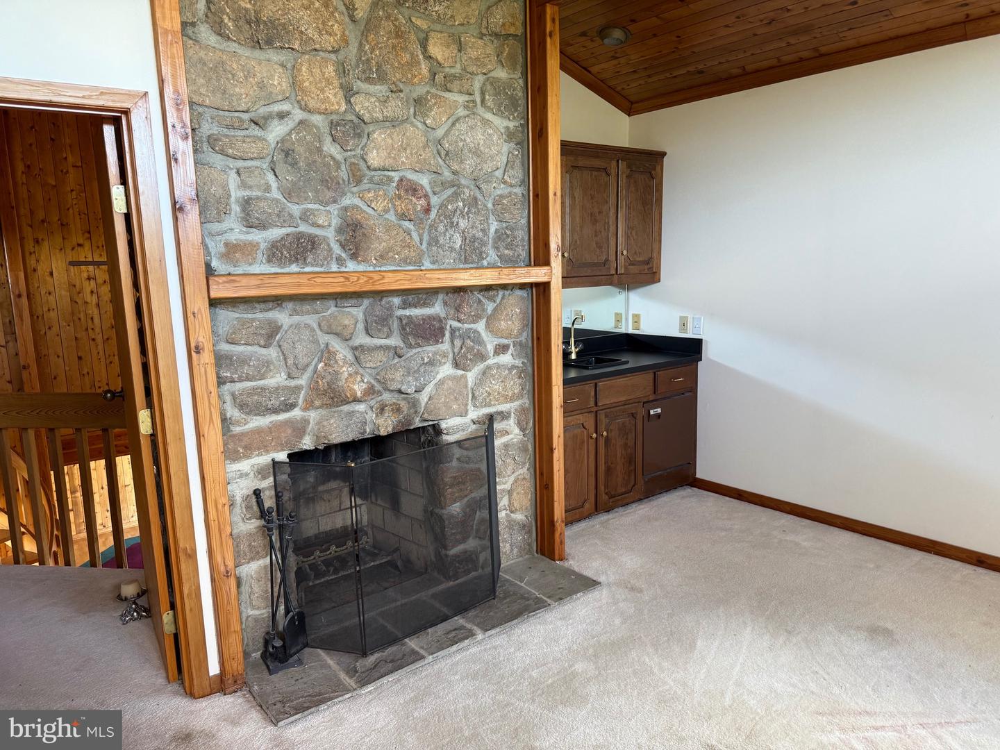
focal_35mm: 24
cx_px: 500
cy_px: 375
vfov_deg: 56.8
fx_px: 693
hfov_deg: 71.6
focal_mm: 6.76
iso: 200
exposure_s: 1/71
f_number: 1.78
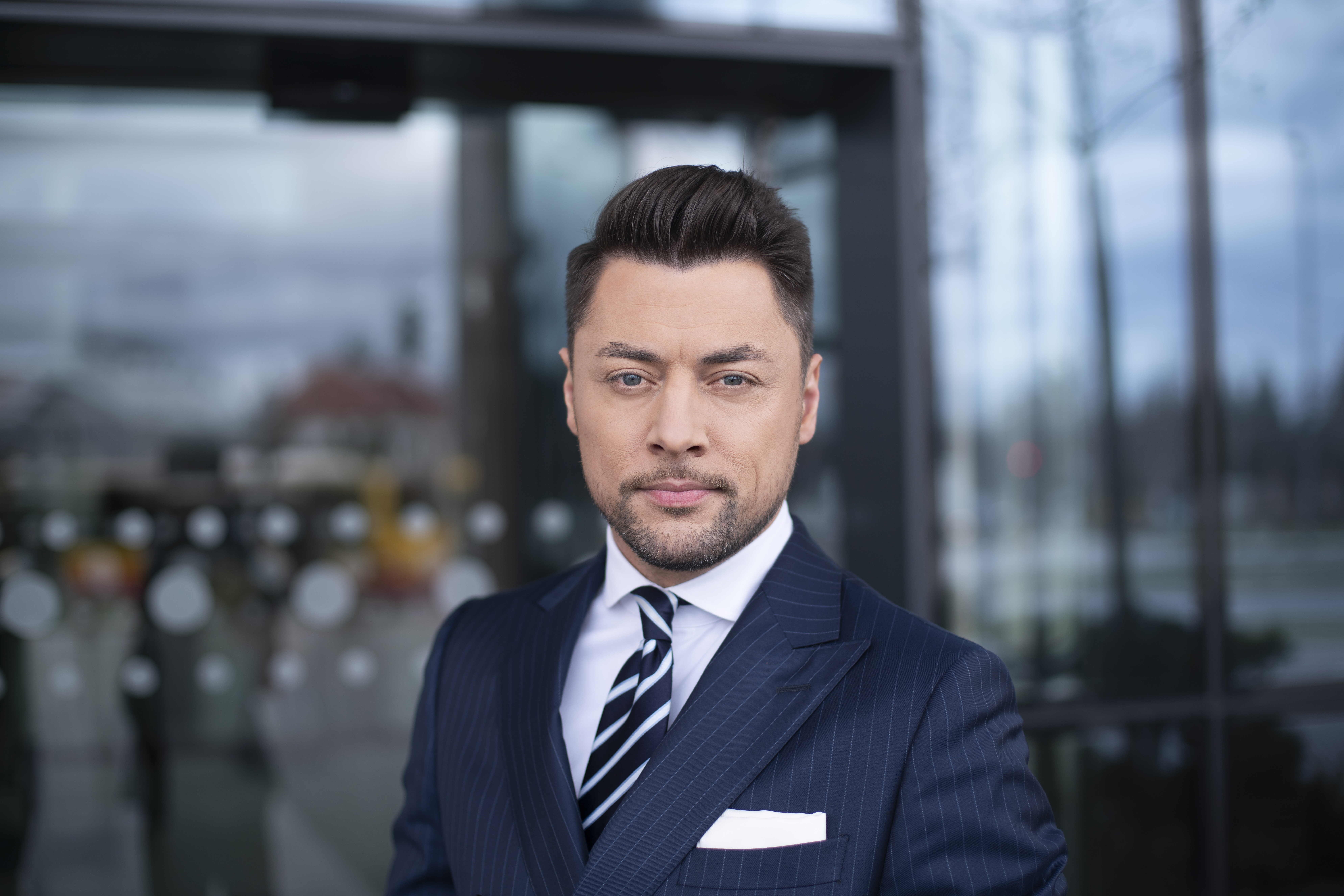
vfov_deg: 27.0
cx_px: 672
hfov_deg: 39.6
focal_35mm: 50
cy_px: 448
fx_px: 1867
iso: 100
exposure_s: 1/400
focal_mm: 50
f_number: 2
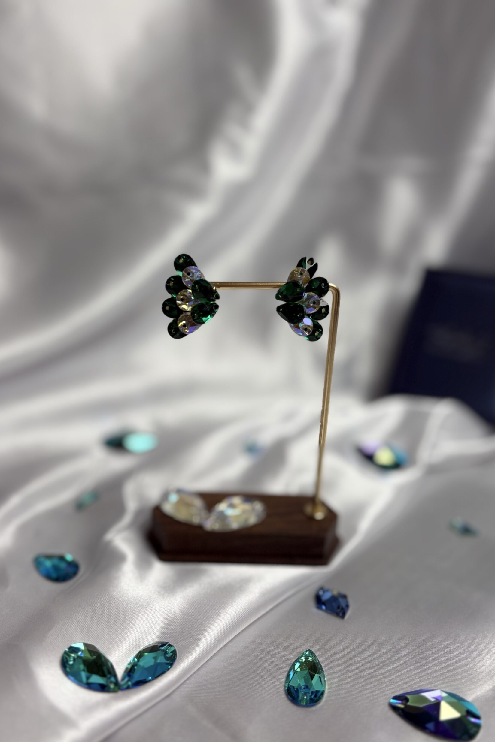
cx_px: 245
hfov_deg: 46.4
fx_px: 577
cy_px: 382
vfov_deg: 65.5
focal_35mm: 28
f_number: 1.6
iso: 40
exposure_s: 1/240
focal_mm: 5.96
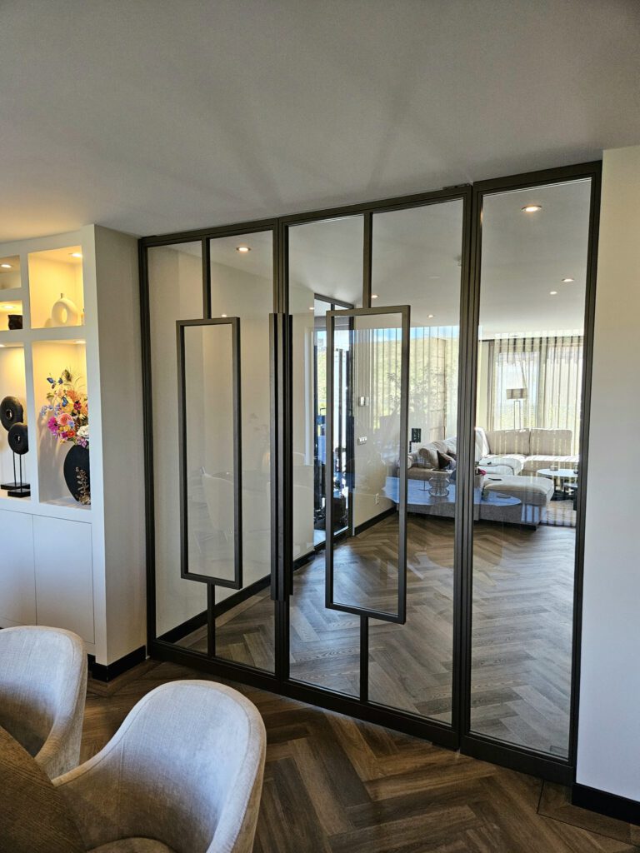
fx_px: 567
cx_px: 320
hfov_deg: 58.9
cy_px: 426
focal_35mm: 23
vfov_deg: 73.9
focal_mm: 5.4
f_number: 1.8
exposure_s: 1/200
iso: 400
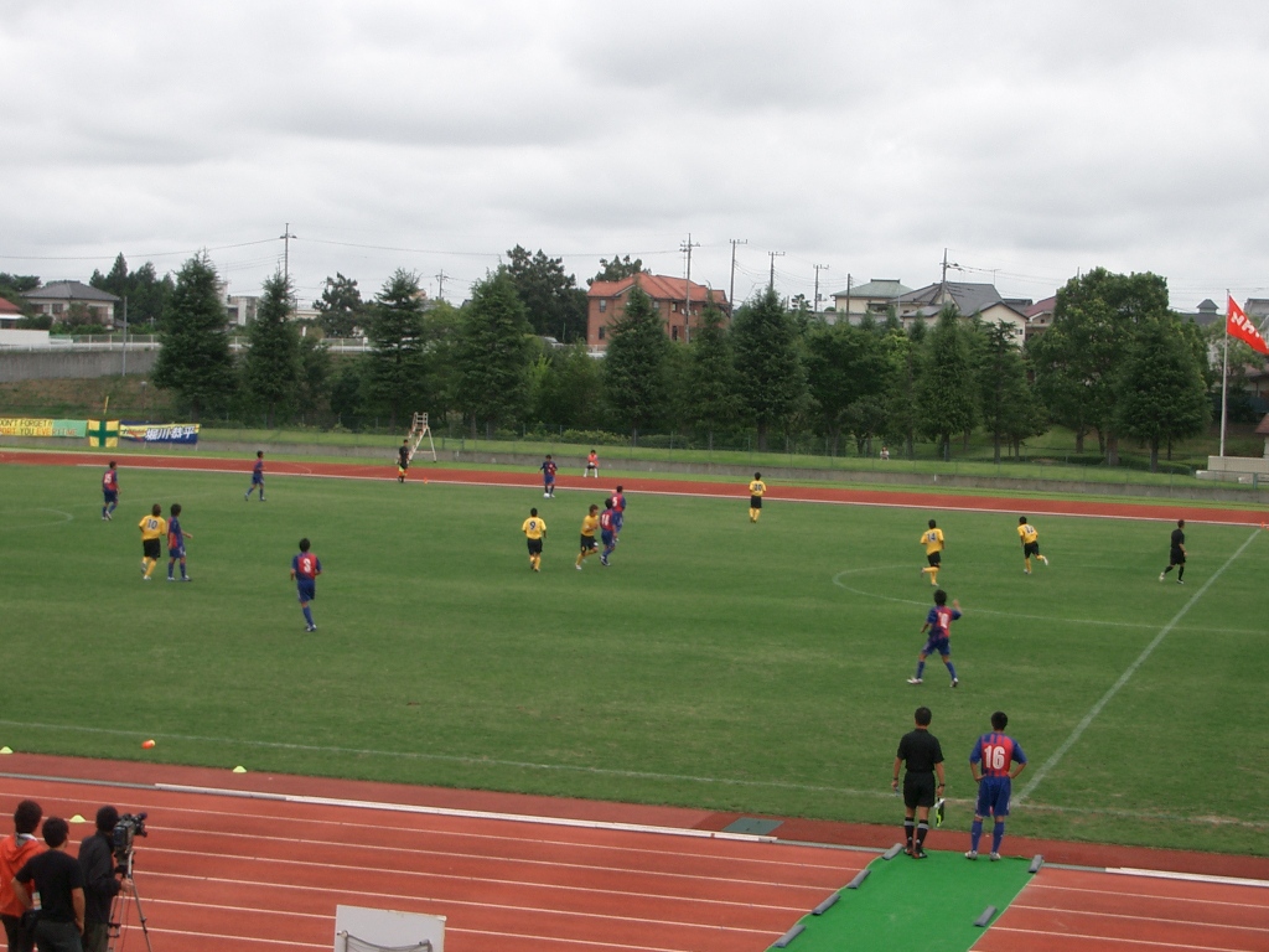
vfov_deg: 19.9
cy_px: 476
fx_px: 2713
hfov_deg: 26.3
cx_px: 634
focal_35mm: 74
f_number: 6.2
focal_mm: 12.2
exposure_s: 1/80
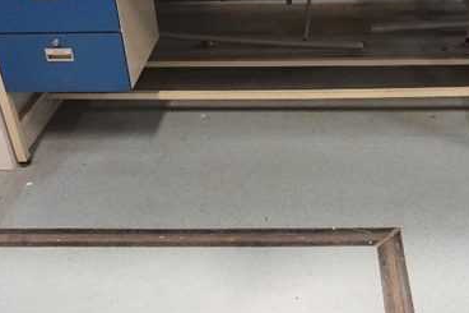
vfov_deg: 28.1
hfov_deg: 41.6
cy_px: 72
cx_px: 292
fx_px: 612
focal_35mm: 47
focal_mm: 16
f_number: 3.5
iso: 3200
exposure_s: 1/125
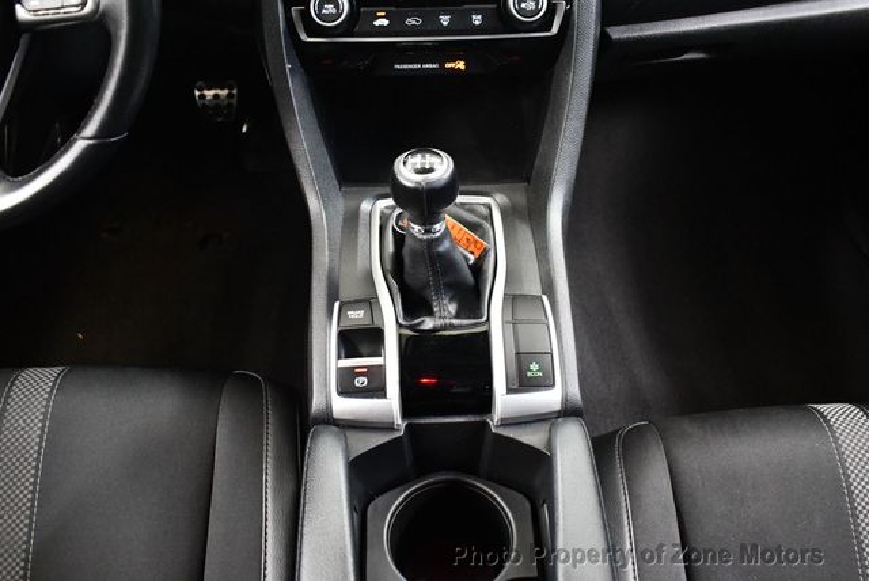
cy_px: 290
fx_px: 870
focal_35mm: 36
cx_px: 434
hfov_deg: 53.1
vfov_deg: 36.9
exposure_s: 1/60
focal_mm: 18
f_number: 3.5
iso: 5000
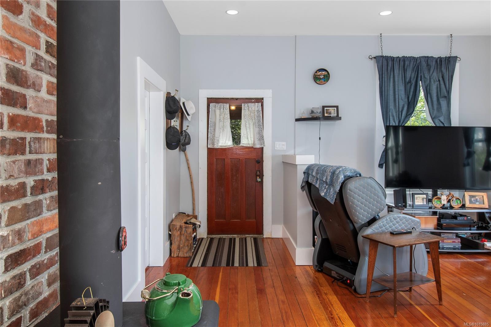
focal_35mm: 24
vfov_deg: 53.1
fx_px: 327
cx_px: 246
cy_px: 164
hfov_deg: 73.8
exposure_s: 1/4
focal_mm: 16
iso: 320
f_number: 8
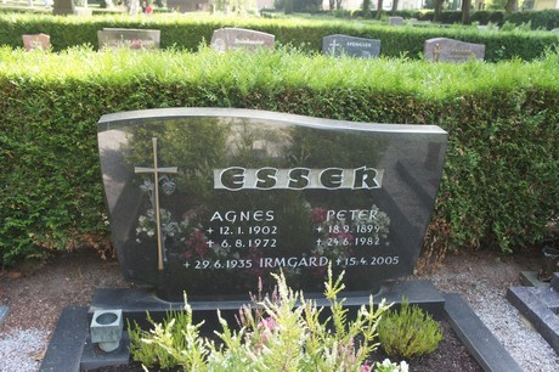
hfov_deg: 57.3
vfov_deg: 39.9
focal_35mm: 33
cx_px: 280
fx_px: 512
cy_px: 186
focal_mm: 22
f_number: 4.5
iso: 800
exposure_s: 1/250
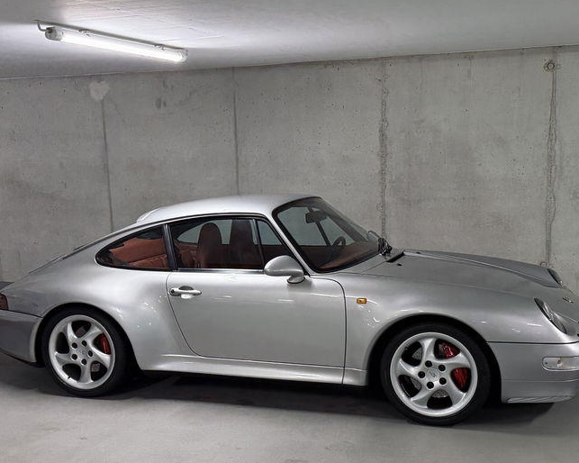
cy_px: 217
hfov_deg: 62.2
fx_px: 480
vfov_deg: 51.5
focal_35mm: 28
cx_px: 289
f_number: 1.78
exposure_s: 1/100
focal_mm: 6.76
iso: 250
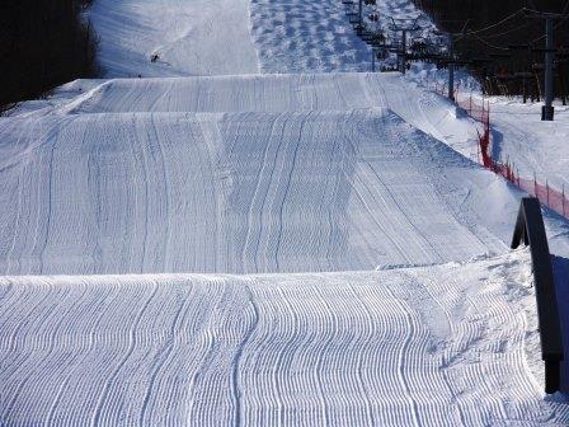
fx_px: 2877
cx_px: 284
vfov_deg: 8.5
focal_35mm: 175
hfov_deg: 11.3
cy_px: 214
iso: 80
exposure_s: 1/250
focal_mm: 30.6
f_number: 13.1
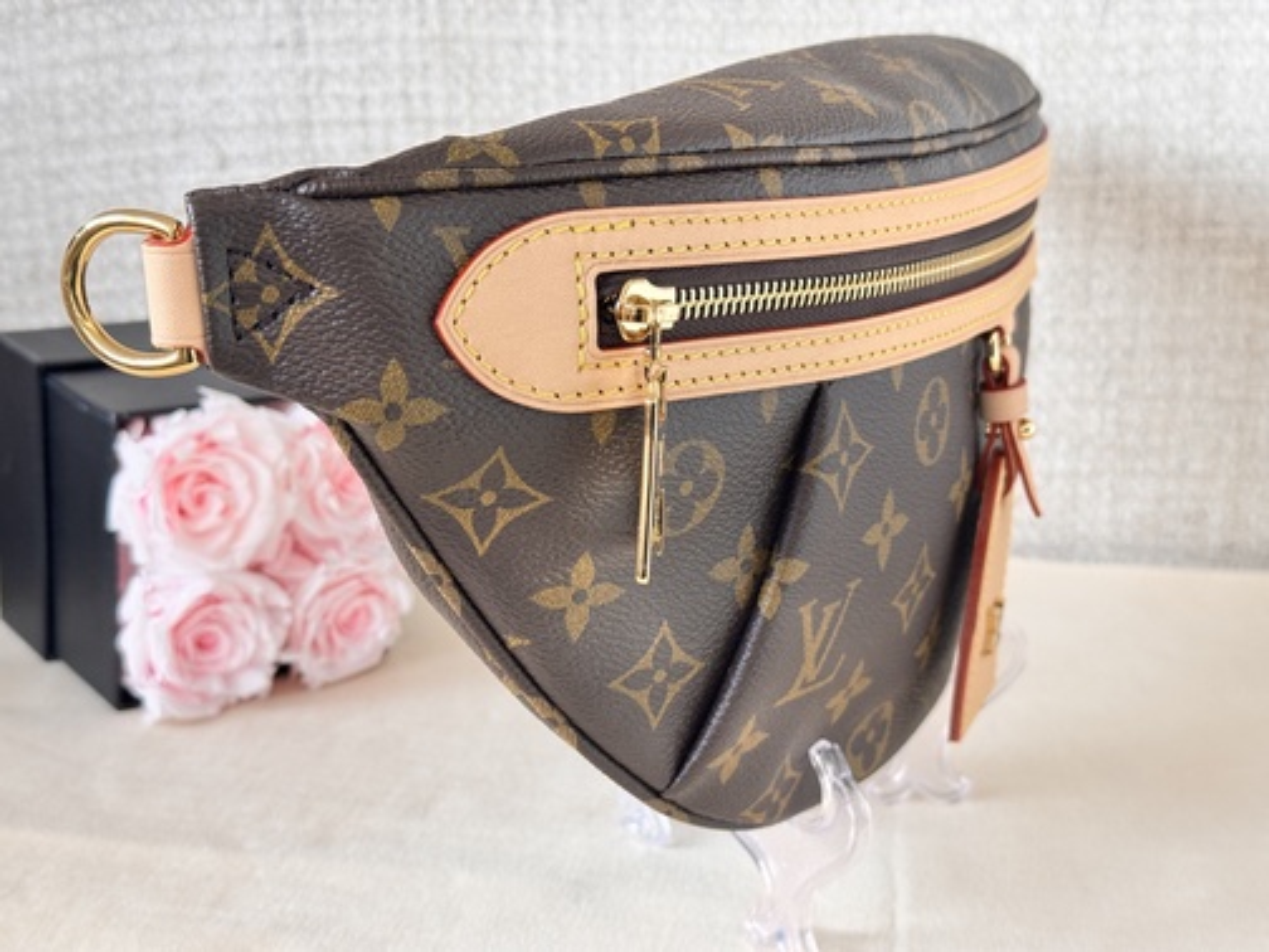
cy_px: 476
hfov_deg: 39.7
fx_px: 1760
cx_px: 634
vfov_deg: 30.3
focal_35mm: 48
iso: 125
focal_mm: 6.76
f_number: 1.78
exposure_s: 1/100
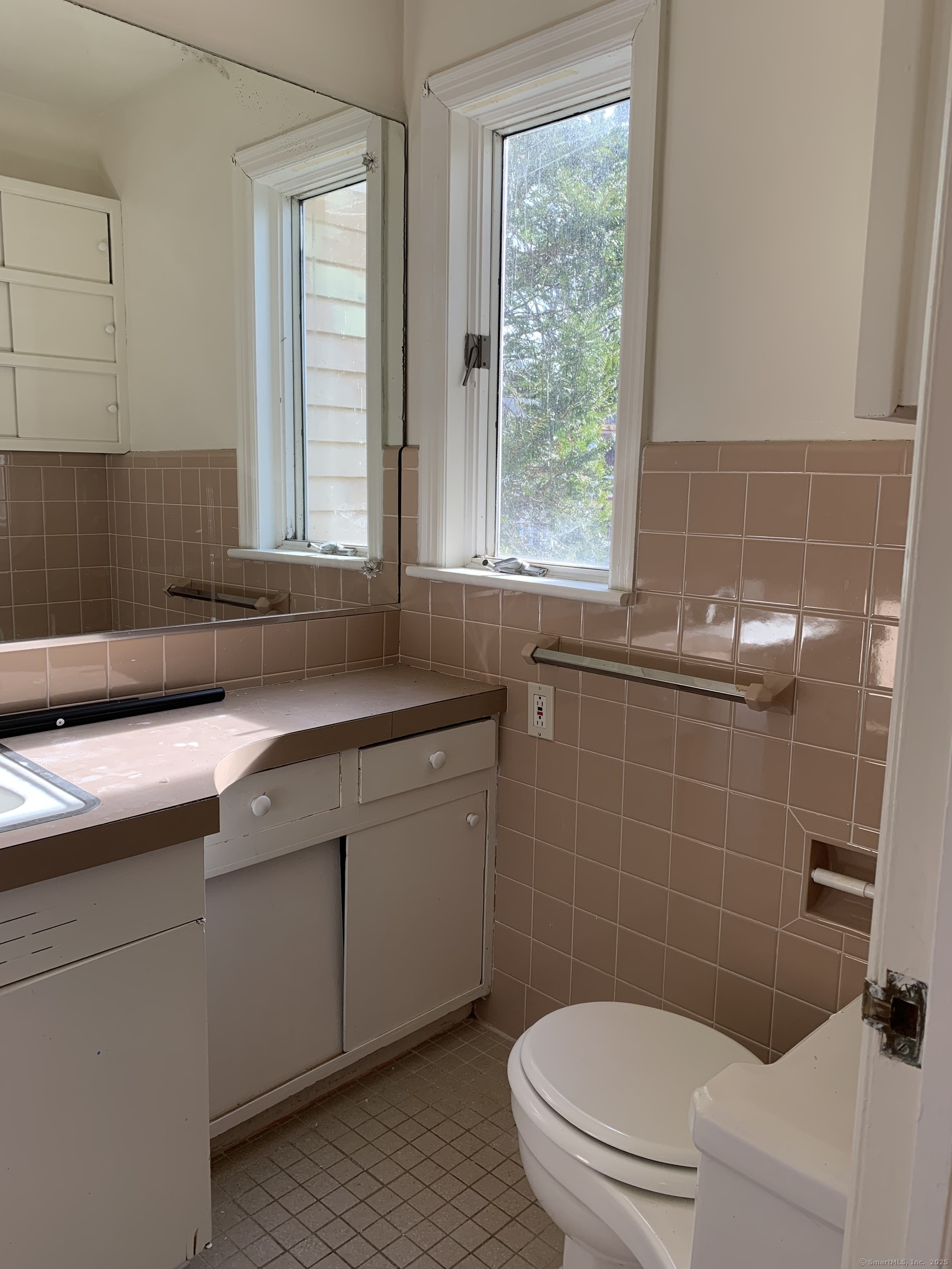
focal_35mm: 26
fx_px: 953
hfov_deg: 53.1
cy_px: 634
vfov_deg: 67.3
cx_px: 476
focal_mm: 4.25
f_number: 1.8
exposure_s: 1/122
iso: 32
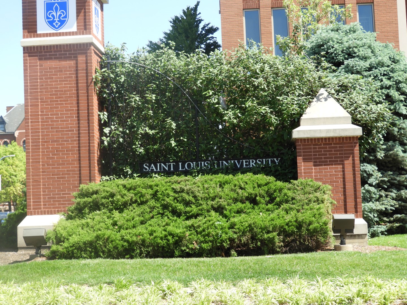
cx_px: 204
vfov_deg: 21.0
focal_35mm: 70
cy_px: 152
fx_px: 823
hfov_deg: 27.8
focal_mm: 12.5
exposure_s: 1/250
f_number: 4.5
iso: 100
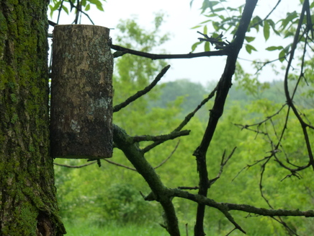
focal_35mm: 88
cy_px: 117
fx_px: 798
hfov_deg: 22.3
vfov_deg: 16.8
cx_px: 151
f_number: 4.7
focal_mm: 12.7
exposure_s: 1/80
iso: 200
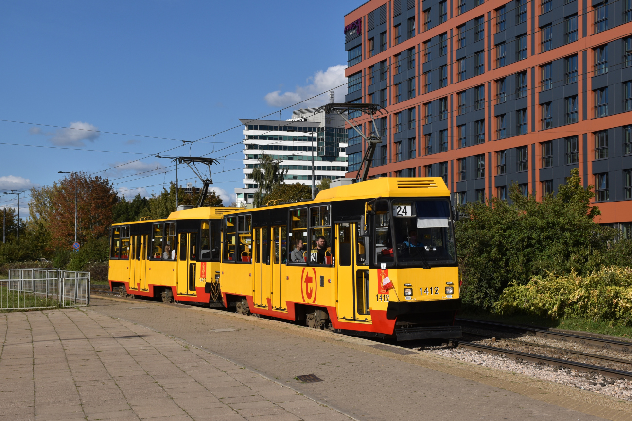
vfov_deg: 26.5
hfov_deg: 38.9
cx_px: 316
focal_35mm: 51
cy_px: 210
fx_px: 895
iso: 100
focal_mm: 34
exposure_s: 1/640
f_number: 8
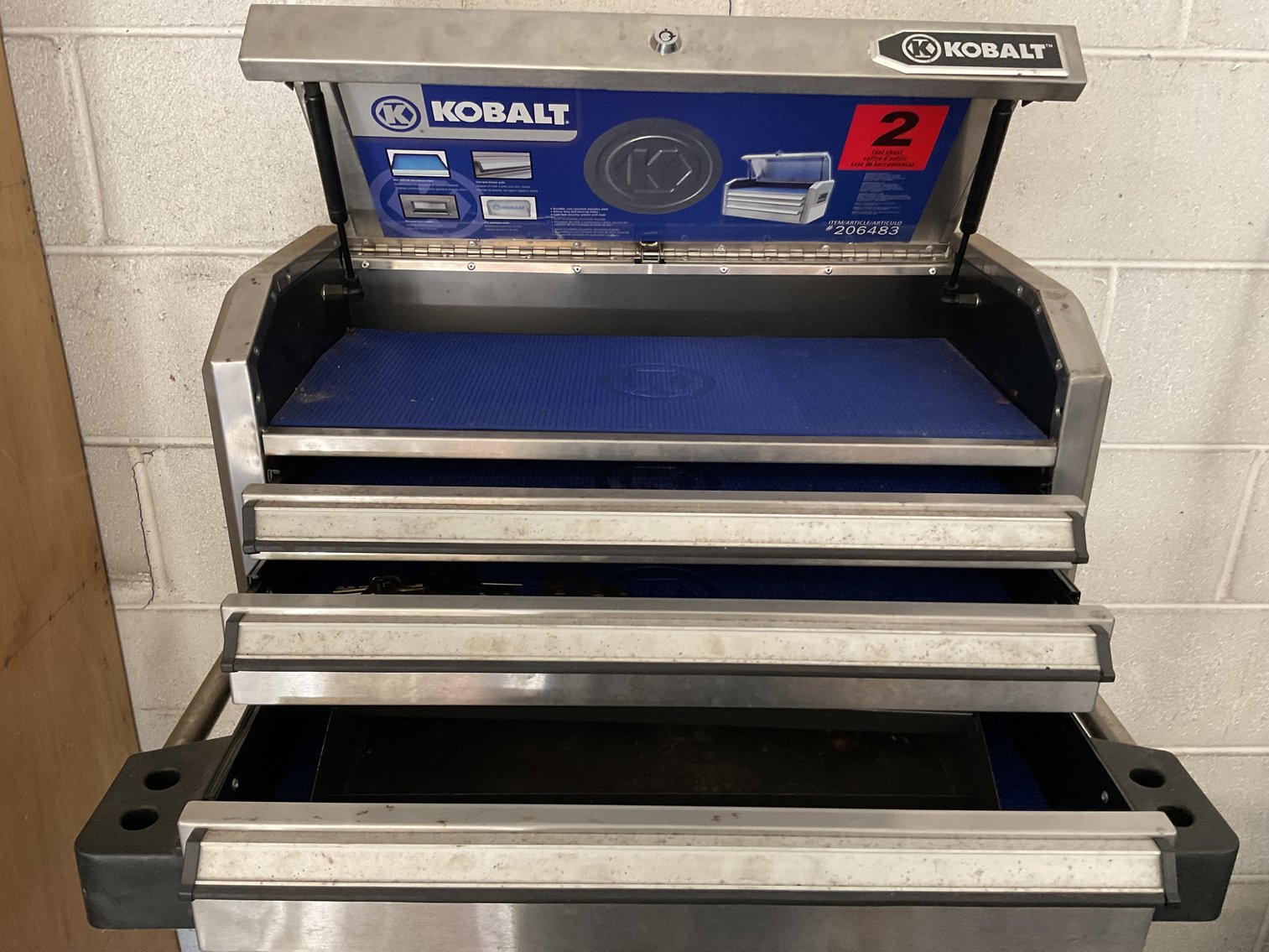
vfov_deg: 48.2
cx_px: 634
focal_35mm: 29
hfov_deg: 61.7
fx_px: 1063
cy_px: 476
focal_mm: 3
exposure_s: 1/60
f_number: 1.8
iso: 200
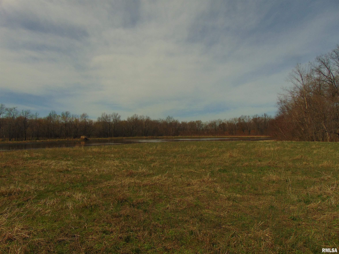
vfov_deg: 54.9
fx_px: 245
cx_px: 170
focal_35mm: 25
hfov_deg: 69.4
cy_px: 127
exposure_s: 1/1000
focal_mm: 4.5
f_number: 7.7
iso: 80
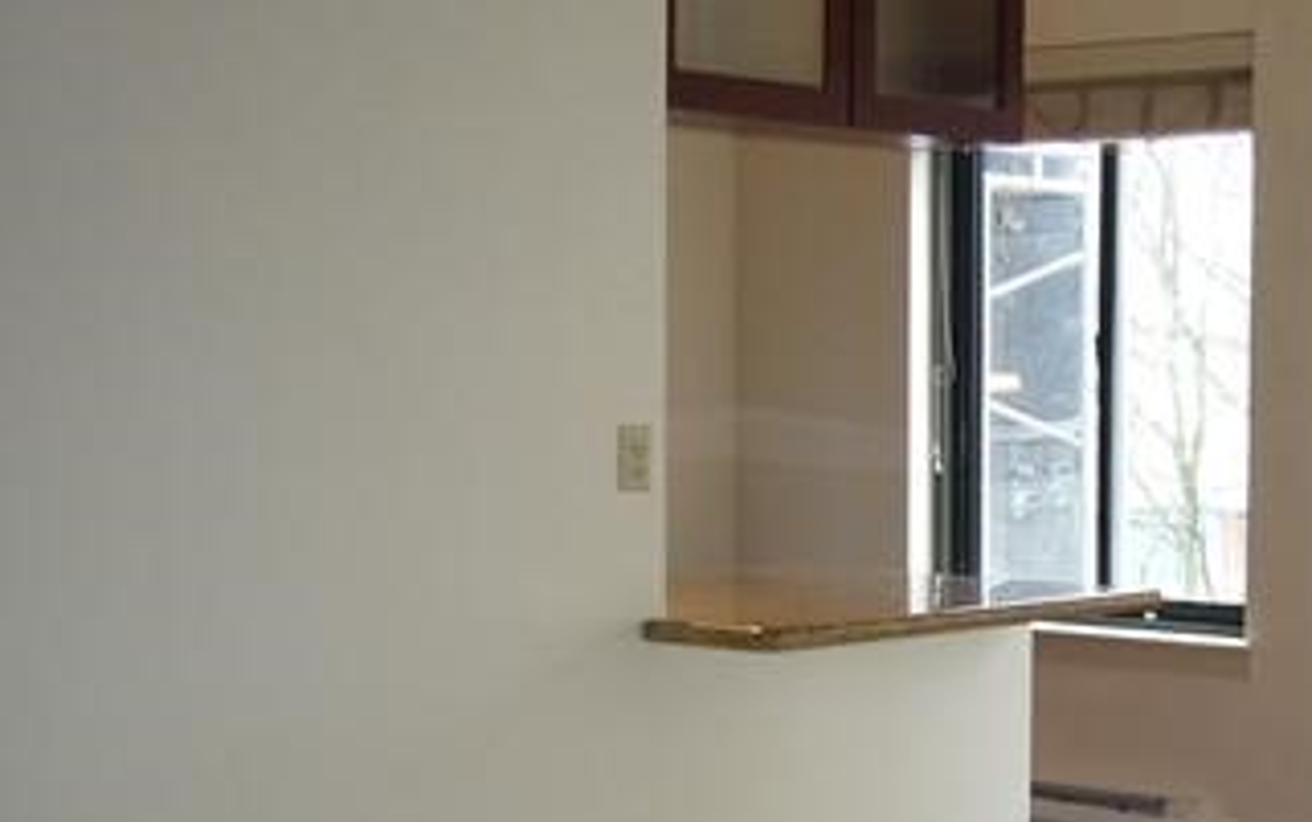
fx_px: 2647
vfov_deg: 17.5
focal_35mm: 74
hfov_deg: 27.3
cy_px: 650
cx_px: 1042
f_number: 2.8
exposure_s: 1/30
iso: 160
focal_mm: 5.8
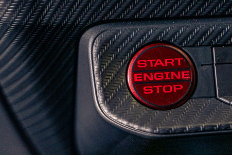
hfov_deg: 12.0
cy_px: 73
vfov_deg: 8.1
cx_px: 176
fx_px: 1096
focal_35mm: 170
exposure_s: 1/100
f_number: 2.8
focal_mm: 75
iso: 400
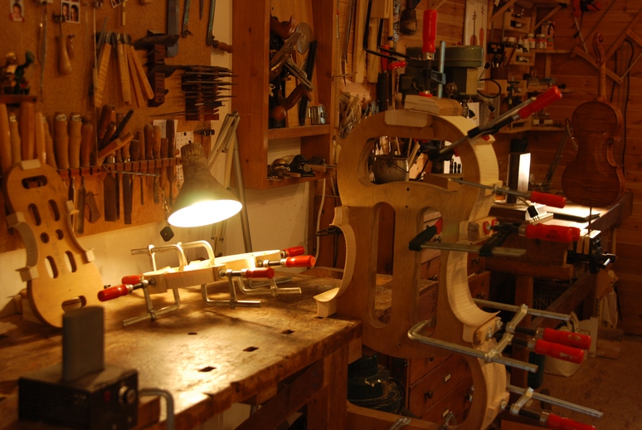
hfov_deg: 38.8
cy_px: 215
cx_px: 321
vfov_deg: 26.6
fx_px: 911
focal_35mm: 51
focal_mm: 34
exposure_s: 1/25
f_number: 3.2
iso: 200
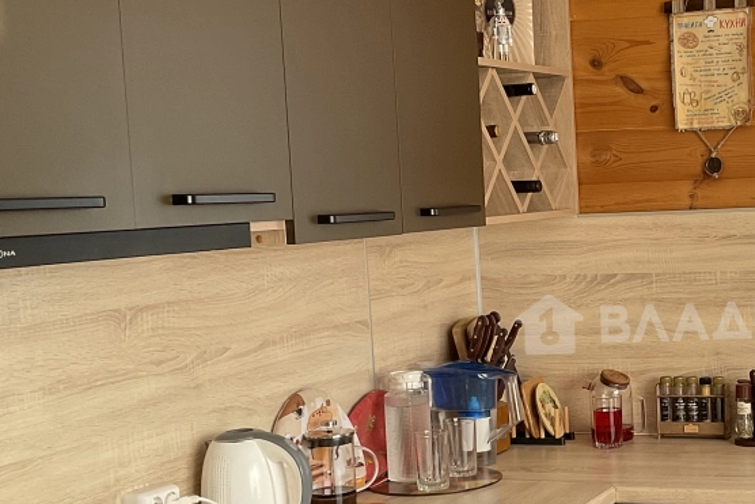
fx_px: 1426
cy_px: 319
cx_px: 674
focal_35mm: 68
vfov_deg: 20.0
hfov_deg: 28.5
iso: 32
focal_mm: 3
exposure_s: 1/122
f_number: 1.8
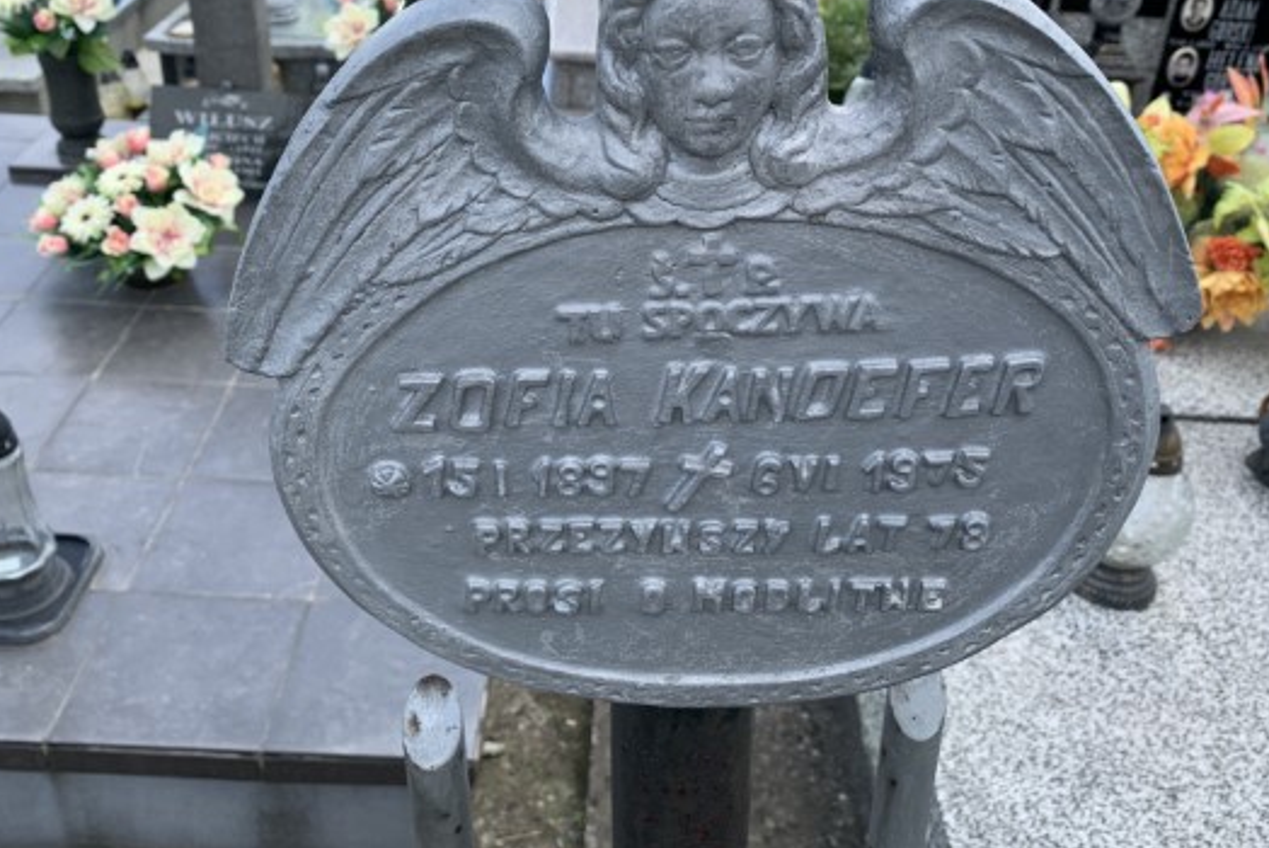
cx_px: 620
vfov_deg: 39.7
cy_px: 310
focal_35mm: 33
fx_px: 1164
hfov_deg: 57.2
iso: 25
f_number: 1.8
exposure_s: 1/616
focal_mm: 4.25
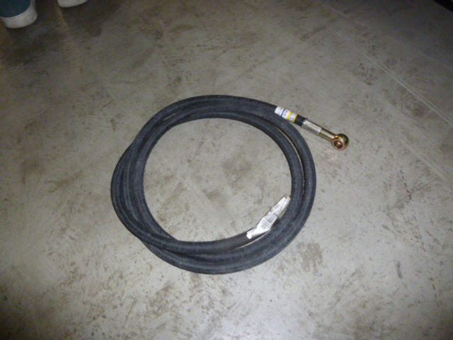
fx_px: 327
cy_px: 170
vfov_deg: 54.9
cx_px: 226
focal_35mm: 25
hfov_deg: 69.4
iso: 400
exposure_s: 1/60
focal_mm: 4.5
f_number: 3.1
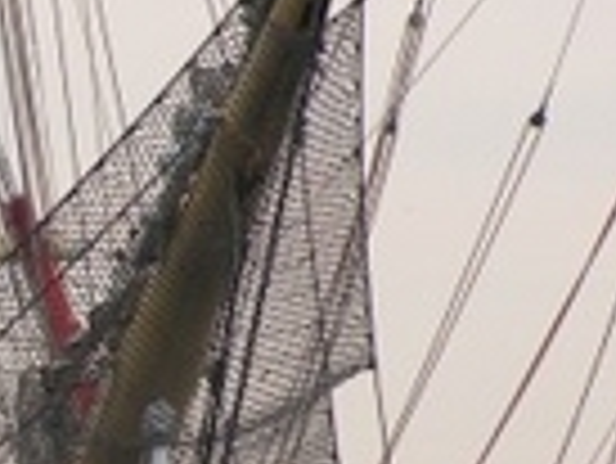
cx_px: -225
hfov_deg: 2.7
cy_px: 475
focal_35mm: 722
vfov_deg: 2.1
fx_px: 12859
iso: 50
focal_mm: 32.9
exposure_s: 1/800
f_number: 3.2
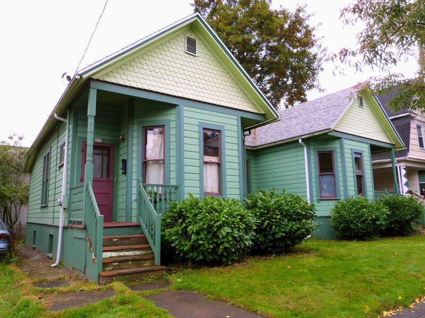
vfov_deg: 54.9
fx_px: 307
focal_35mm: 25
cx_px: 212
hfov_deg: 69.4
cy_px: 159
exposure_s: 1/80
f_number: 2.8
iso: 100
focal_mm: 4.5
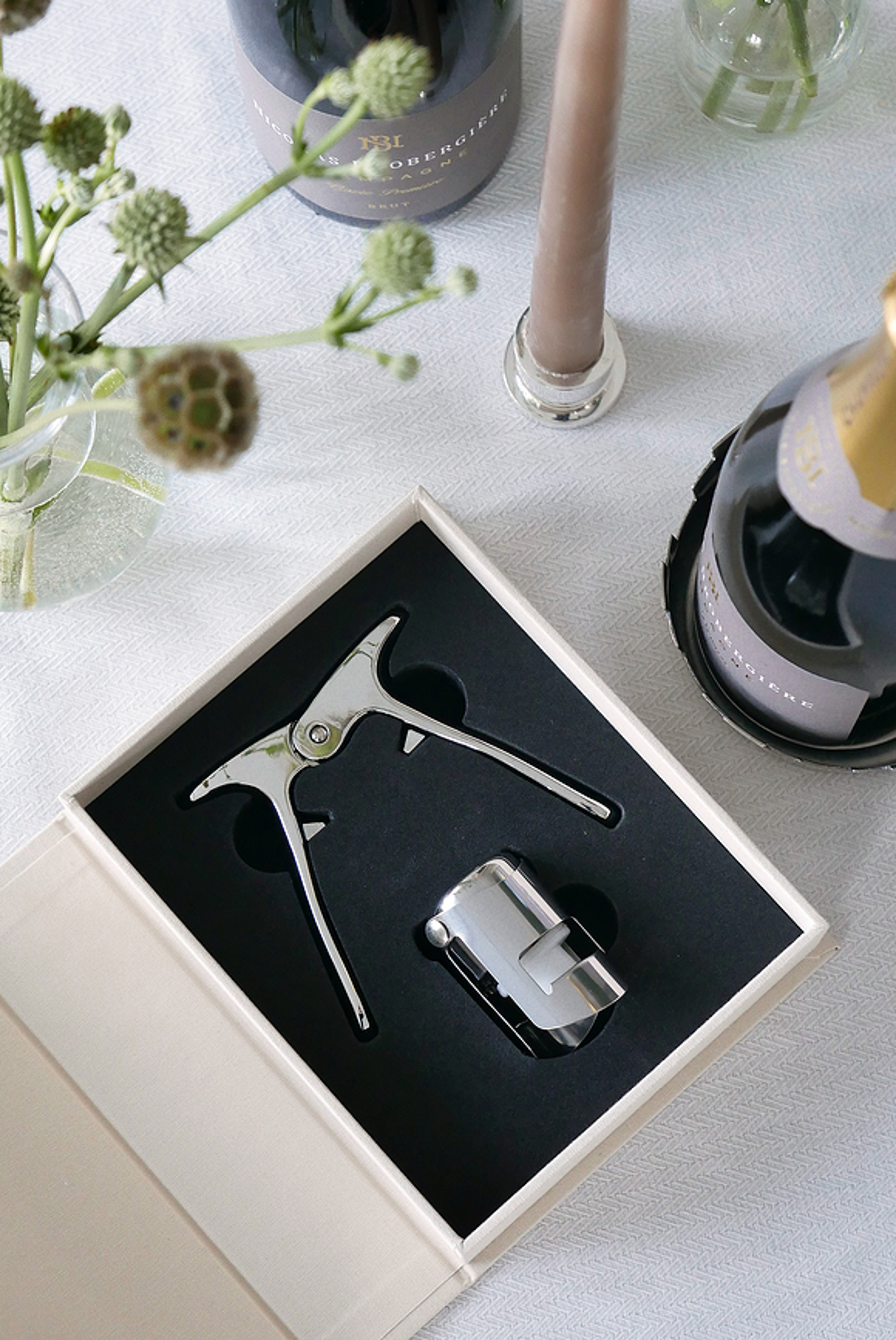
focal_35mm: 89
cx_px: 448
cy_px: 670
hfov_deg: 15.4
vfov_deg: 22.8
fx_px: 3314
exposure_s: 1/125
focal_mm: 34
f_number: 2.8
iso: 640
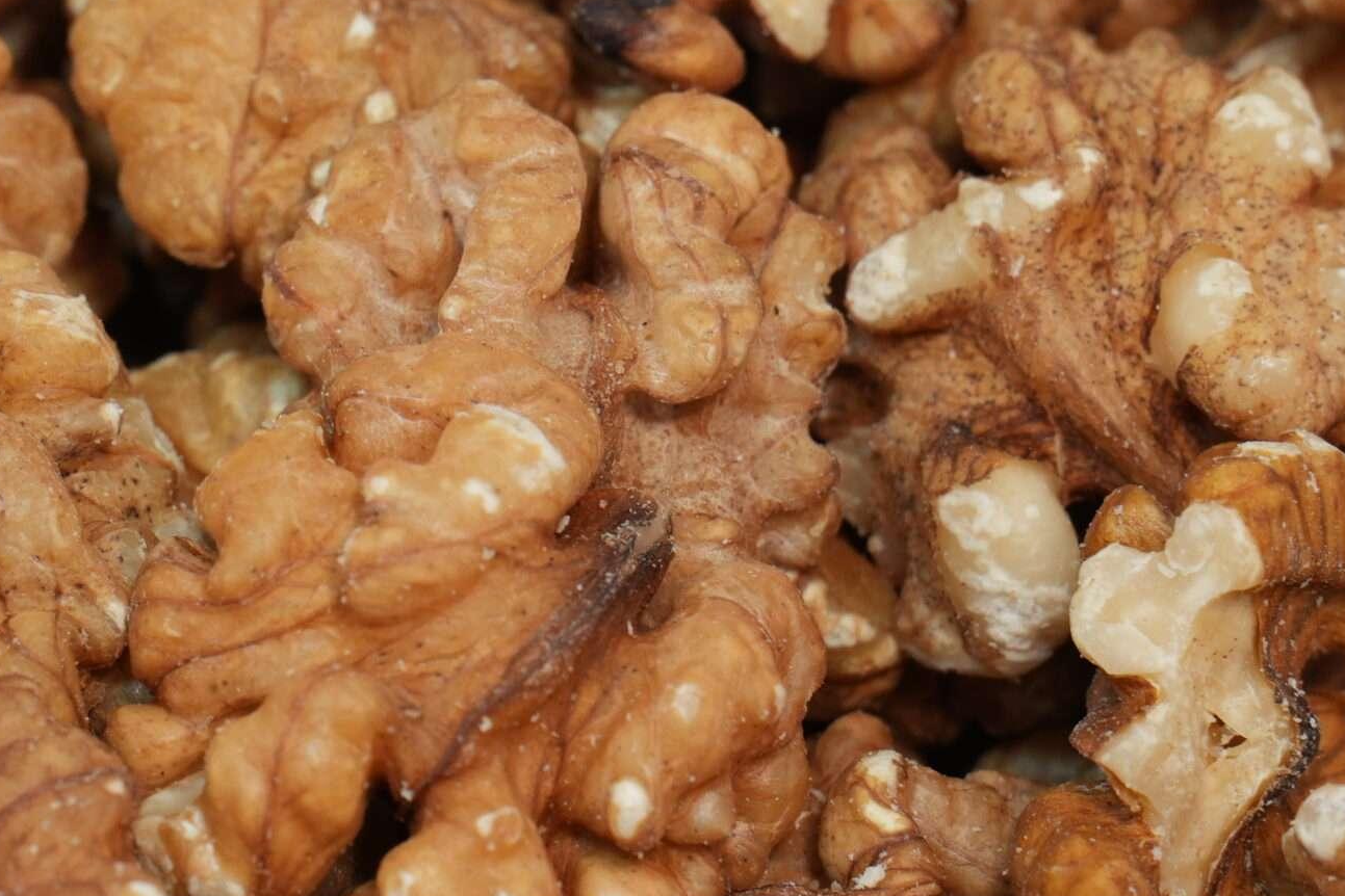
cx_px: 571
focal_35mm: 401
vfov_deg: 3.4
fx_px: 14980
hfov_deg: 5.1
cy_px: 345
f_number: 9
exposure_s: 1/160
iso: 320
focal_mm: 135
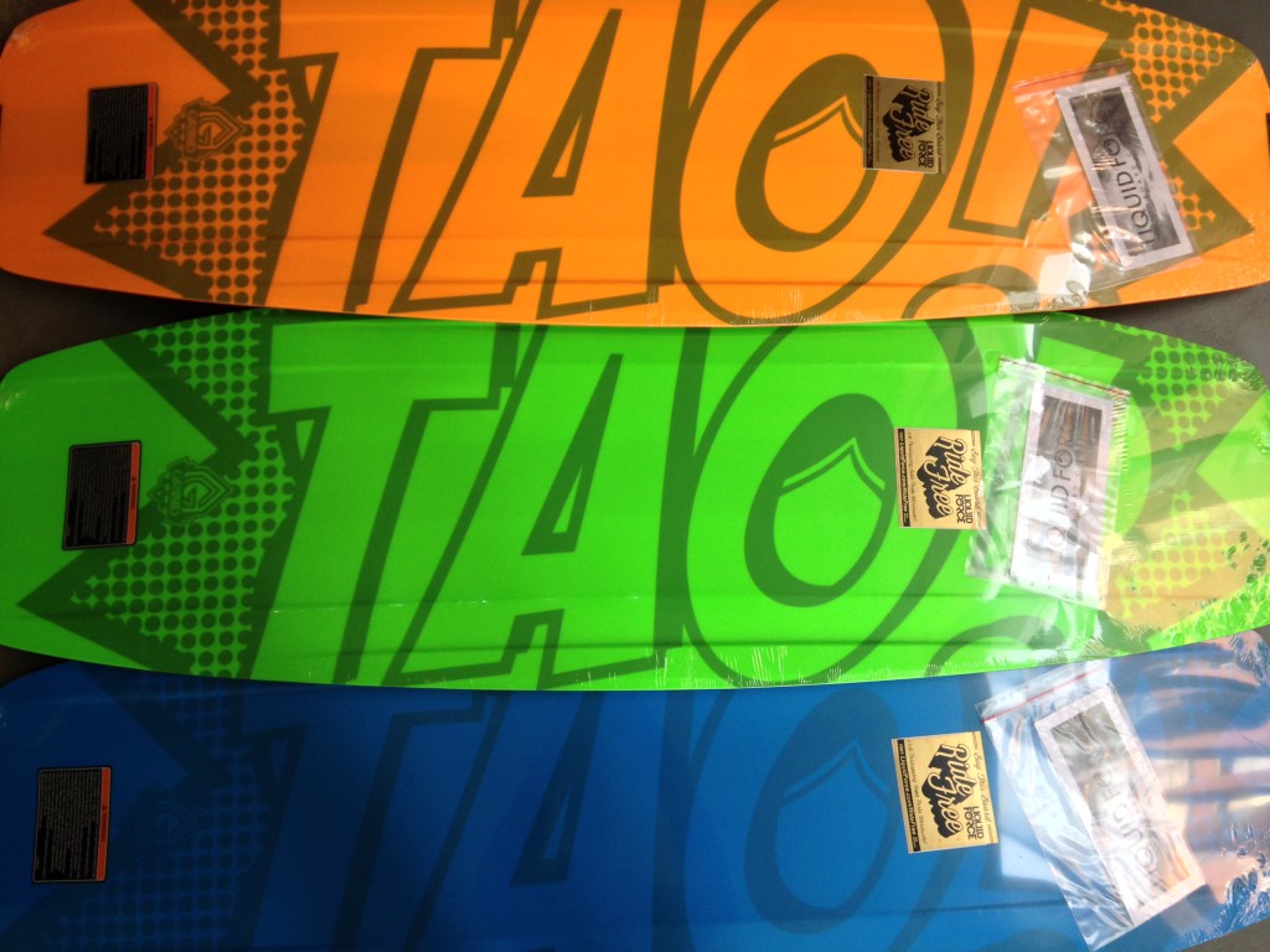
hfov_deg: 55.4
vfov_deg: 42.9
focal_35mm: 33
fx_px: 1211
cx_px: 635
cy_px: 476
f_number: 2.4
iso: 50
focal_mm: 4.12
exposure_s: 1/60
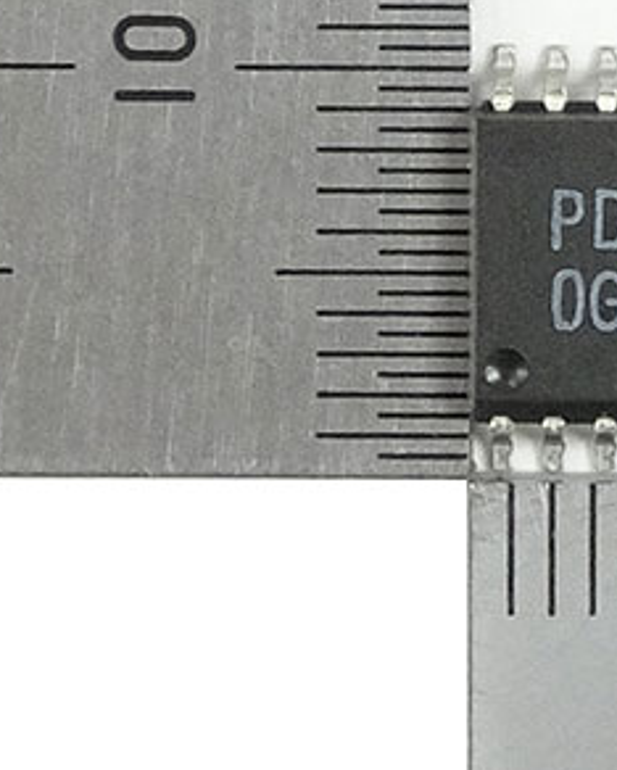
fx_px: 2440
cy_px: 261
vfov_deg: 17.9
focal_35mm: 107
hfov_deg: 14.1
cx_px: 678
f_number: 4.5
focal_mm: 8.51
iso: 160
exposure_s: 1/50
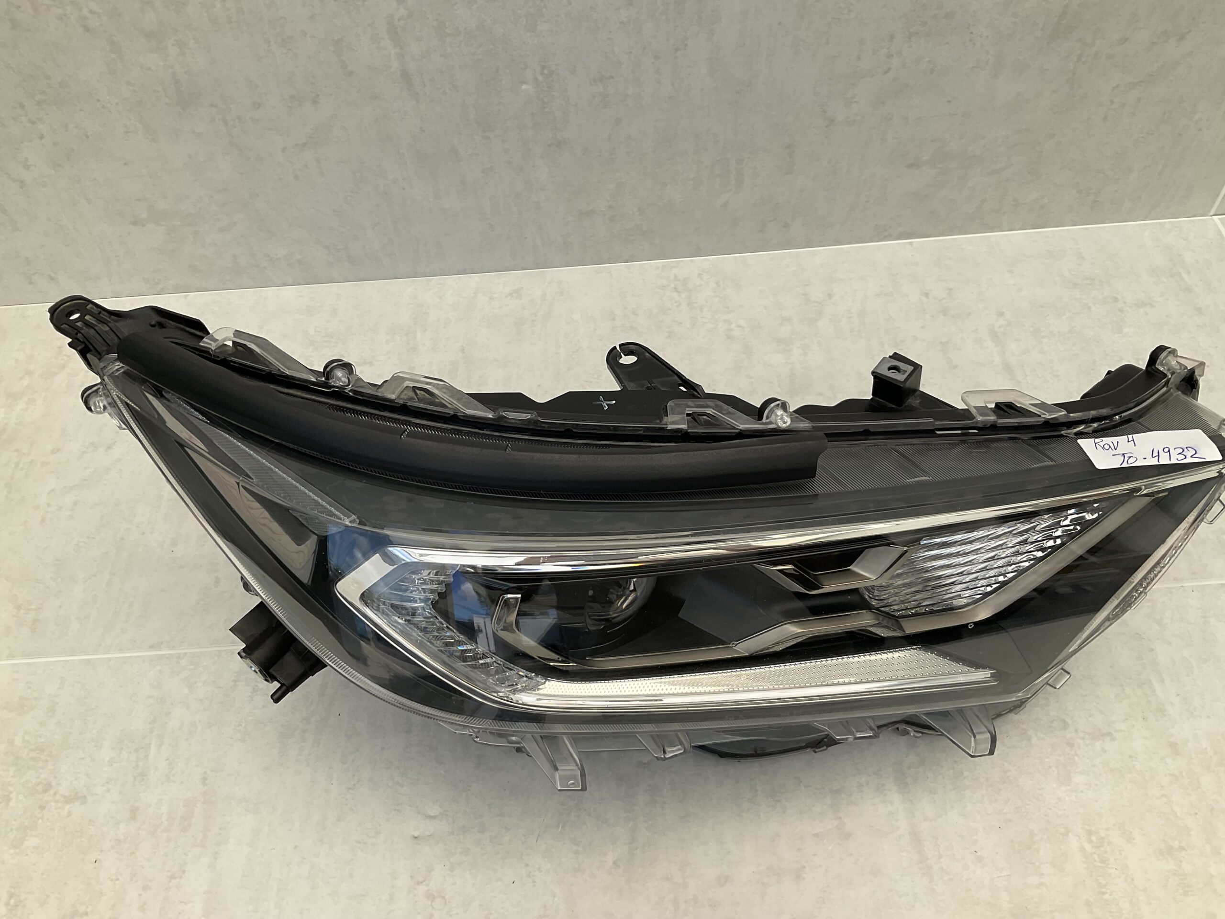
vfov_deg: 48.2
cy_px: 460
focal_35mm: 29
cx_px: 612
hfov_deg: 61.7
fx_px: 1026
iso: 16
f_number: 1.8
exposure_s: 1/912
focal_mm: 3
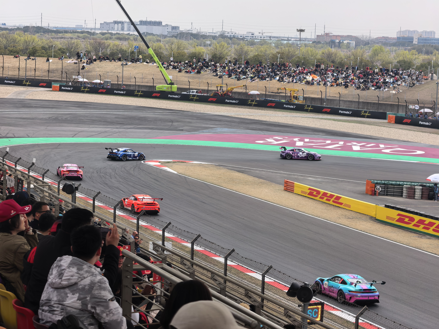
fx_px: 1217
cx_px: 220
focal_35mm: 96
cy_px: 164
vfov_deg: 15.4
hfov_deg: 20.4
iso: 50
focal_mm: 15
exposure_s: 1/1667
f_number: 2.1
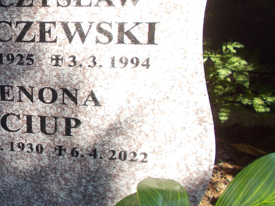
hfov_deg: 30.0
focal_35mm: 58
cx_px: -23
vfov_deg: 25.1
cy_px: 66
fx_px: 461
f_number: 3.2
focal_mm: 4.6
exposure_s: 1/160
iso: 80
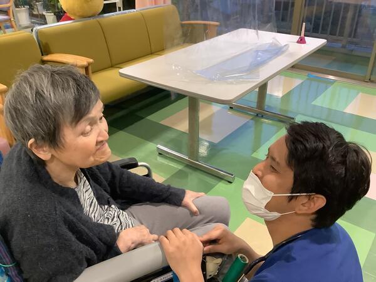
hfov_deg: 58.4
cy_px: 141
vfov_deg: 45.4
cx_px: 188
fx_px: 337
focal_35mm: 31
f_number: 2.4
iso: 320
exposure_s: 1/50
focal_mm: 3.3
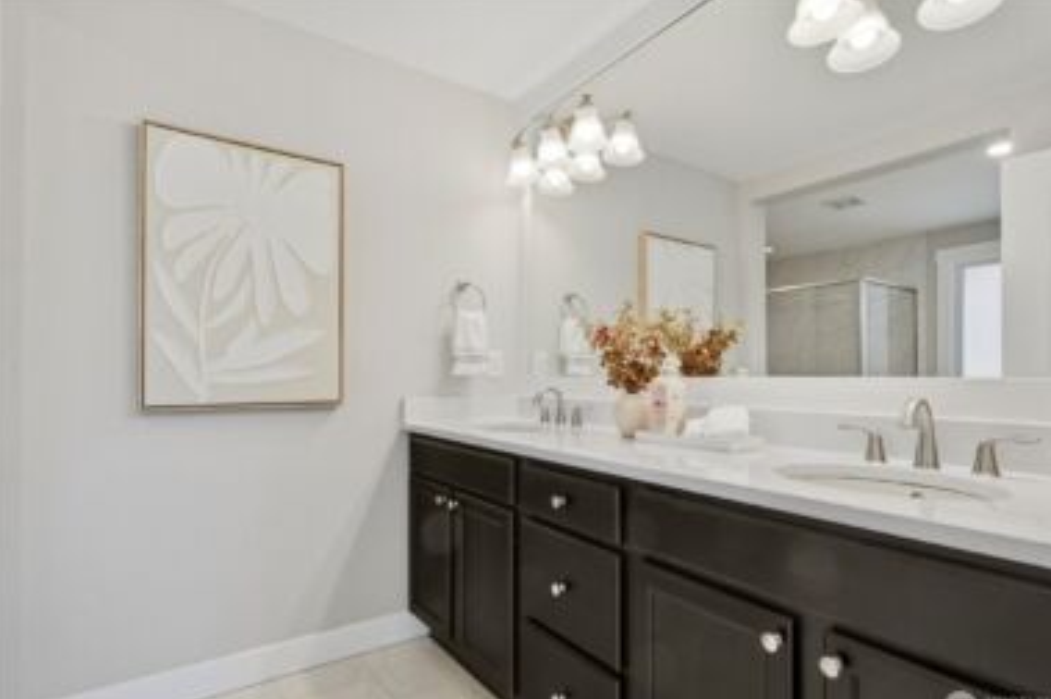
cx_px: 549
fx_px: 554
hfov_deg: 86.9
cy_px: 363
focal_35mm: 19
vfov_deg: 64.4
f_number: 9
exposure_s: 1/80
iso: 400
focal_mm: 18
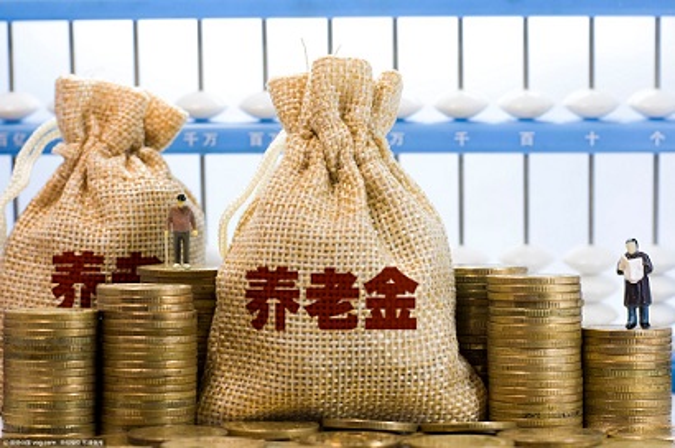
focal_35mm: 75
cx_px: 338
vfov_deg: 18.1
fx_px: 1404
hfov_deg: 27.0
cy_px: 224
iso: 640
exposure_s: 1/60
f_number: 8
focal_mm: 50
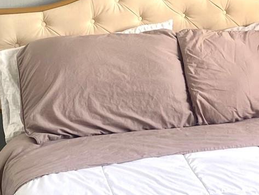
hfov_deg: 21.8
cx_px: 228
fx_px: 659
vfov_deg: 16.5
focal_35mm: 88
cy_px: 16
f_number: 1.8
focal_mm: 4.25
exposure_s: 1/122
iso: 80
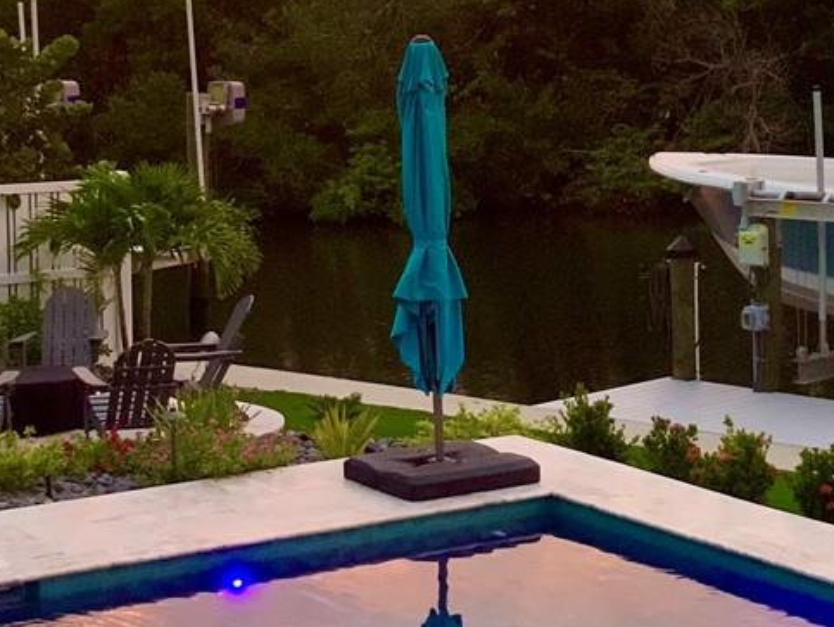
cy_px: 256
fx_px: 2315
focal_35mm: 96
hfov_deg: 20.4
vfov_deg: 15.4
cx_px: 306
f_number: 1.8
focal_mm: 3
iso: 100
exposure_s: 1/60
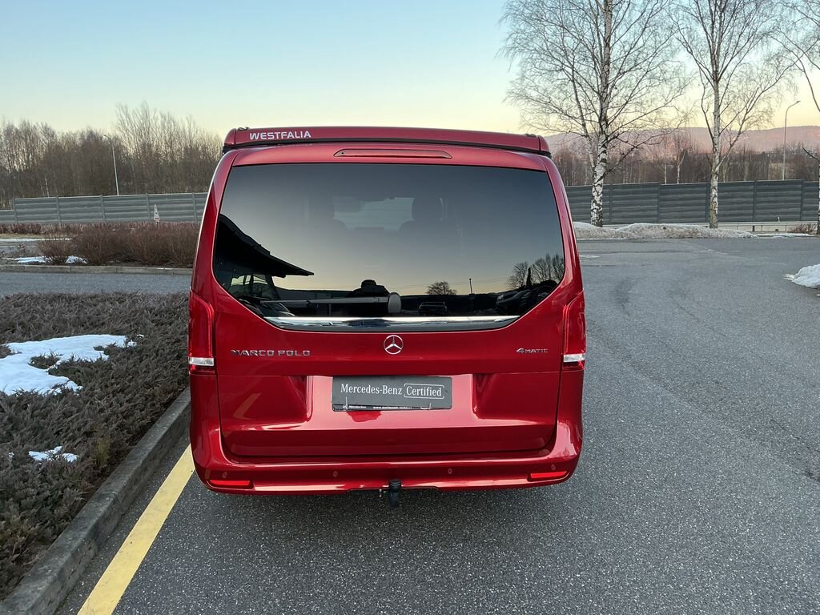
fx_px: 687
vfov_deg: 48.2
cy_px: 308
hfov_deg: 61.7
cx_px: 410
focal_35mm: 29
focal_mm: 3
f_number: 1.8
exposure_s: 1/120
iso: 25
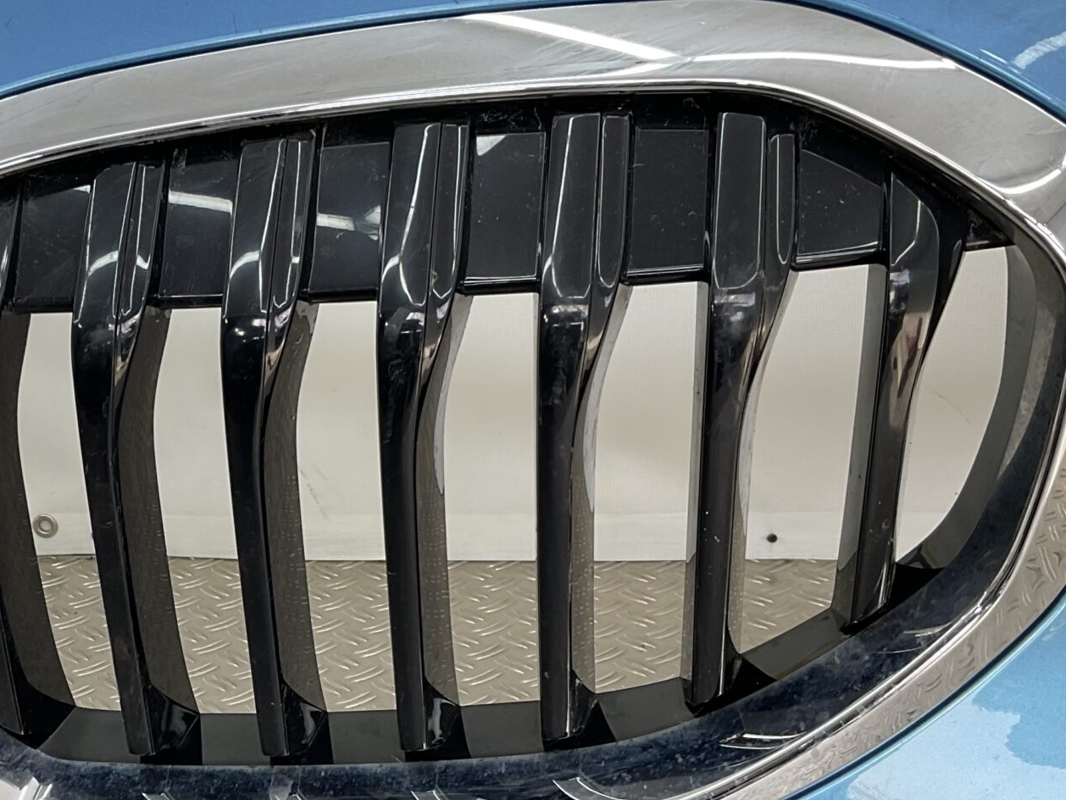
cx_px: 194
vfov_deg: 24.8
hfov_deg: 31.7
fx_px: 1817
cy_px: 436
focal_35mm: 59
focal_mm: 3
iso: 16
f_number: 1.8
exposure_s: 1/100
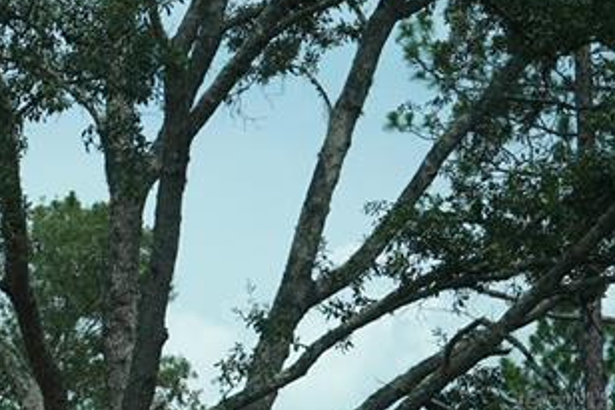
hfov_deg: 10.7
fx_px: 3124
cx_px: -403
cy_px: 400
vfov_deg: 7.5
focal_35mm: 183
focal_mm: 55
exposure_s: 1/320
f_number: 7.1
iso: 100
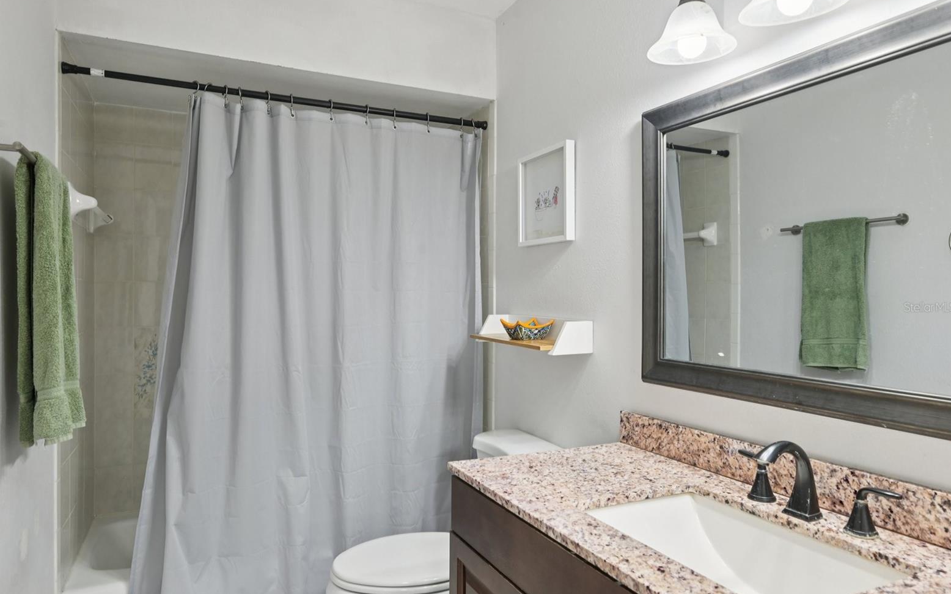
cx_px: 469
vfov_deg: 54.0
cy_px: 307
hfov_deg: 78.3
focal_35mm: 23
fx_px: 584
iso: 400
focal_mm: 21.5
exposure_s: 1/15
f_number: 8
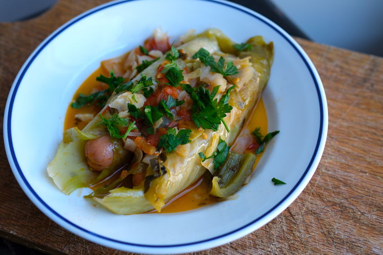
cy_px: 128
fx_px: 479
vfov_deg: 29.9
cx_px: 192
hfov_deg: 43.6
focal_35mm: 45
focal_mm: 30
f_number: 2.8
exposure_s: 1/42
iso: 160
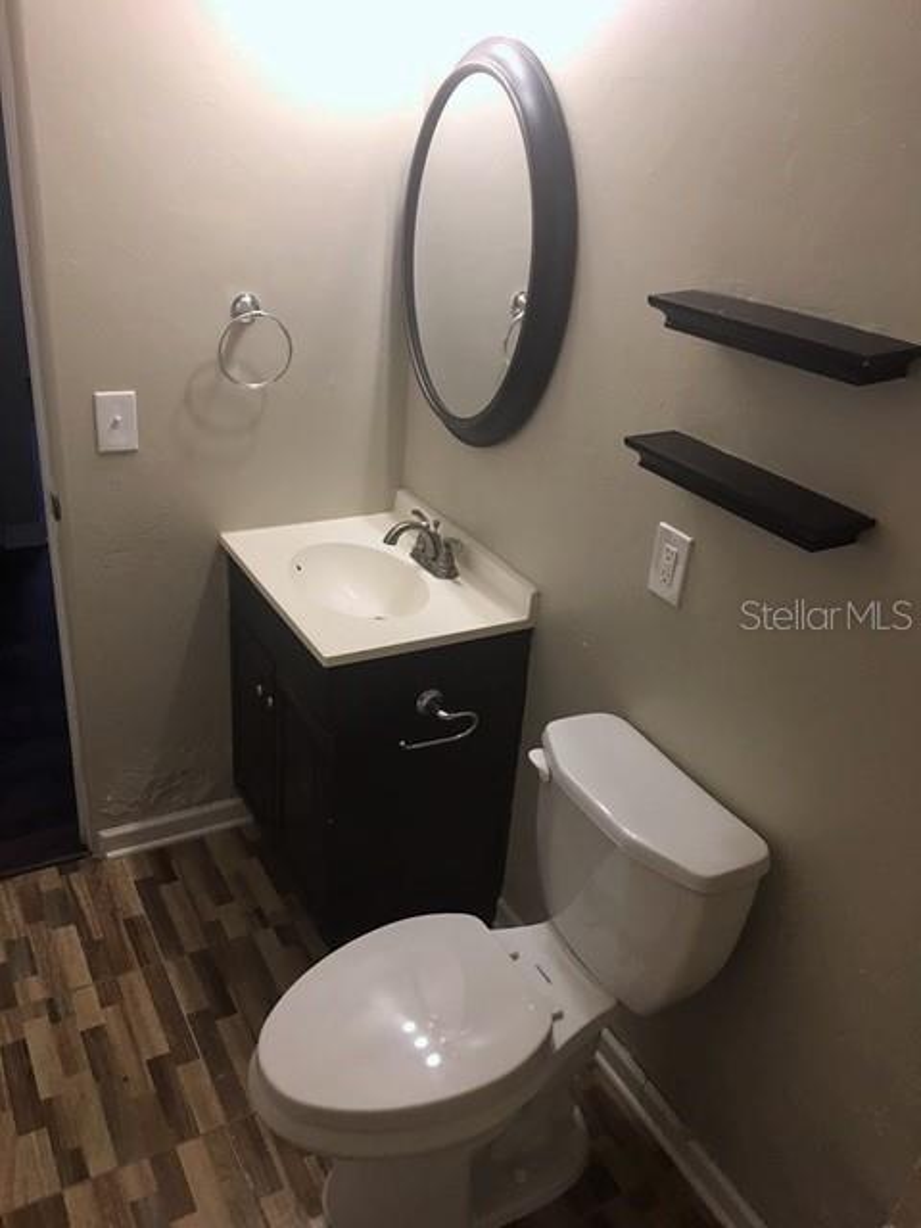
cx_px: 460
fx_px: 1029
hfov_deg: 48.2
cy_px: 614
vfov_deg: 61.7
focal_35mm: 29
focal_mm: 4.15
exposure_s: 1/30
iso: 40
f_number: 2.2
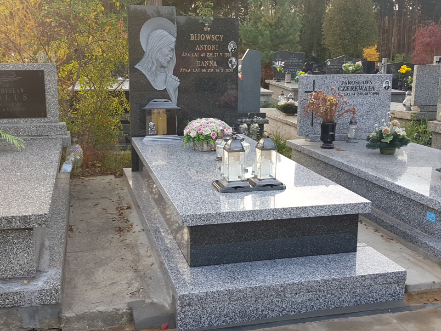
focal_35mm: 26
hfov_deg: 67.3
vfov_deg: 53.1
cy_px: 166
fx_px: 331
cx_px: 220
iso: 40
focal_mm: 4.2
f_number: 1.7
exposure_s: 1/180
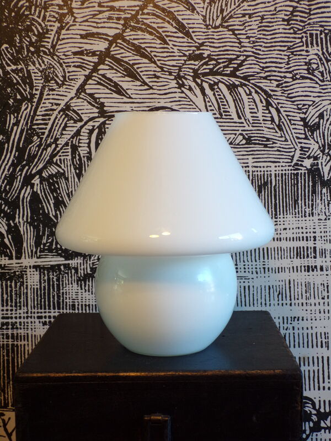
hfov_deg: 29.7
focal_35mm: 49
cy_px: 220
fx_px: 625
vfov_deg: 38.9
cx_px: 166
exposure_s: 1/25
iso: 200
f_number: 3.5
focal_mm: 8.7
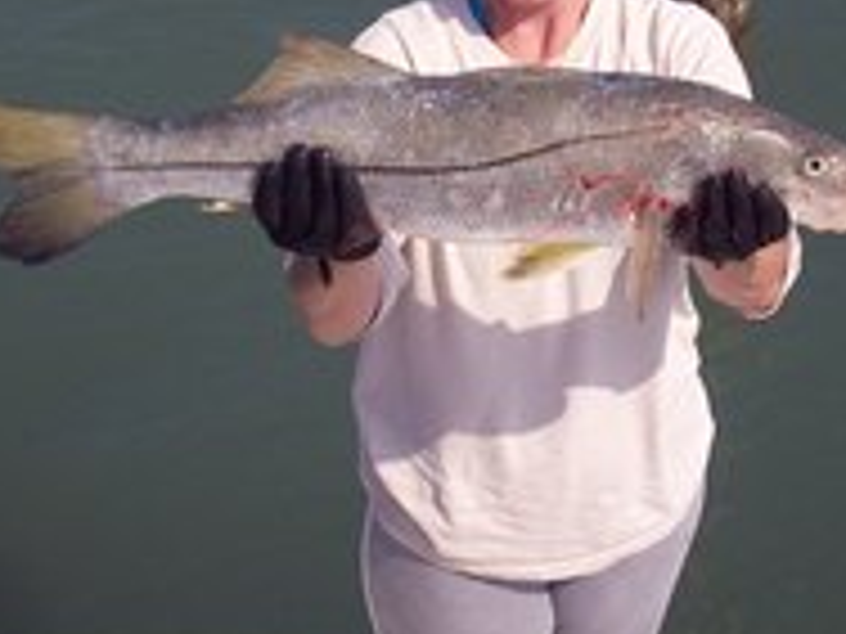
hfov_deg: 17.1
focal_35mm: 115
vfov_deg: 12.8
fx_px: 2811
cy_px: 117
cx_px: 490
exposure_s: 1/423
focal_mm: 9
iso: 80
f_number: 6.9
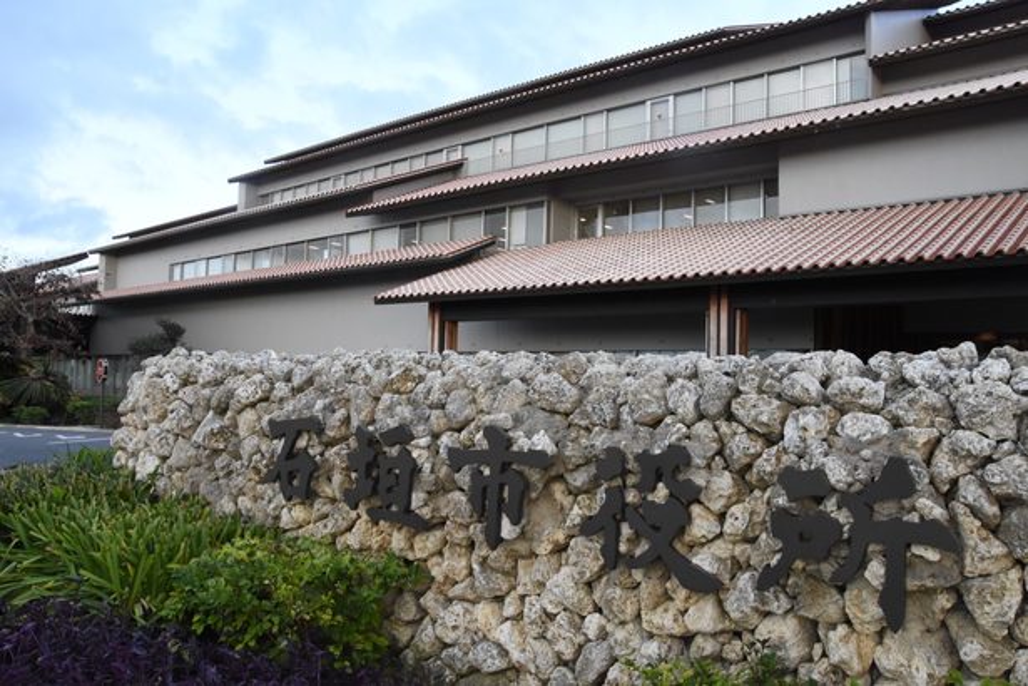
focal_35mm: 27
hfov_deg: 67.4
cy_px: 343
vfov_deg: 47.9
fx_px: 771
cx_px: 514
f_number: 10
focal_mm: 18
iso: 2000
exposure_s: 1/400
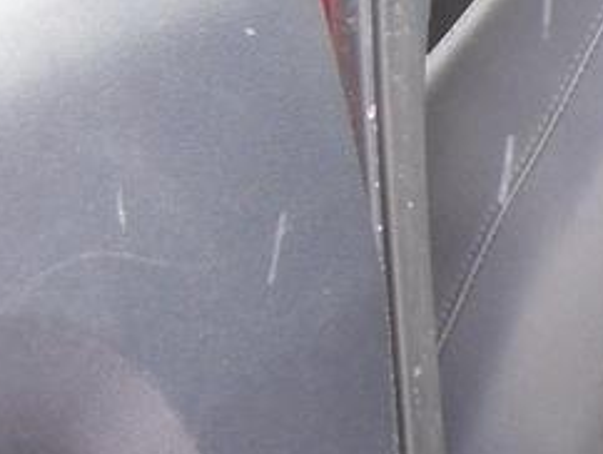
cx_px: 1395
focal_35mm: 185
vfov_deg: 8.0
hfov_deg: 9.6
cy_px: 115
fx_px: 3226
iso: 100
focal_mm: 6.3
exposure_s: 1/49
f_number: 3.5
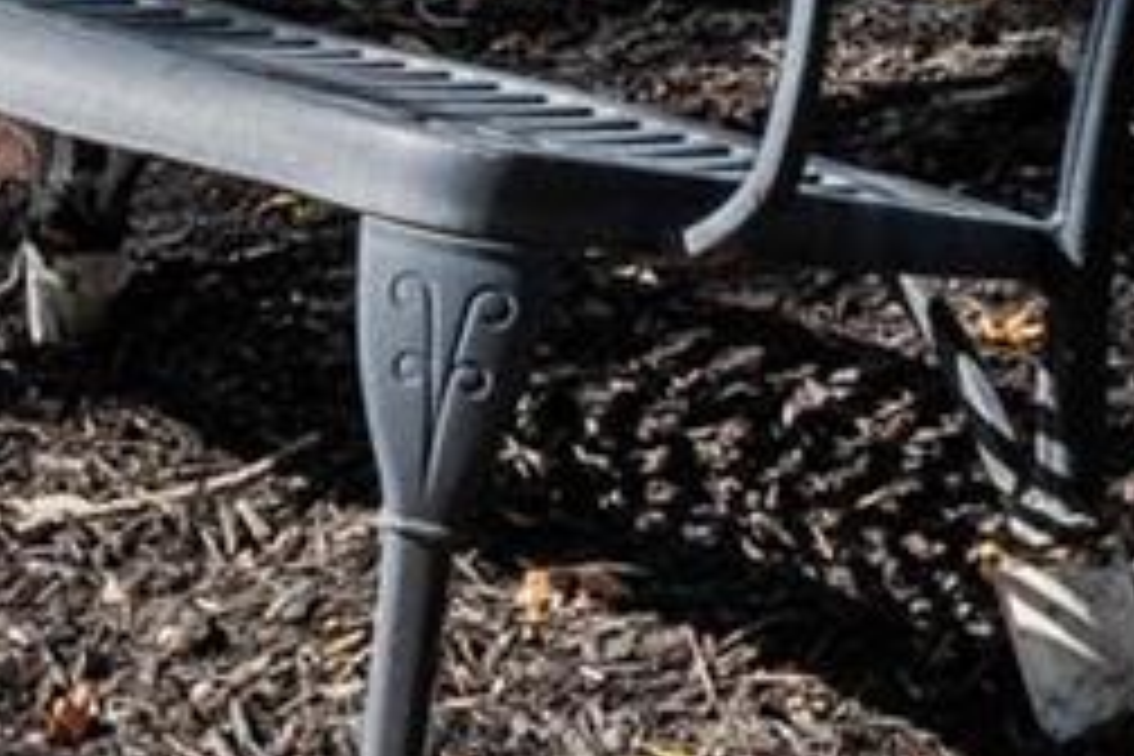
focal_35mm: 229
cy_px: -976
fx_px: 7213
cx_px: -819
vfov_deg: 5.8
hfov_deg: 8.7
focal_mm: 18
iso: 400
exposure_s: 1/400
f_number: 8
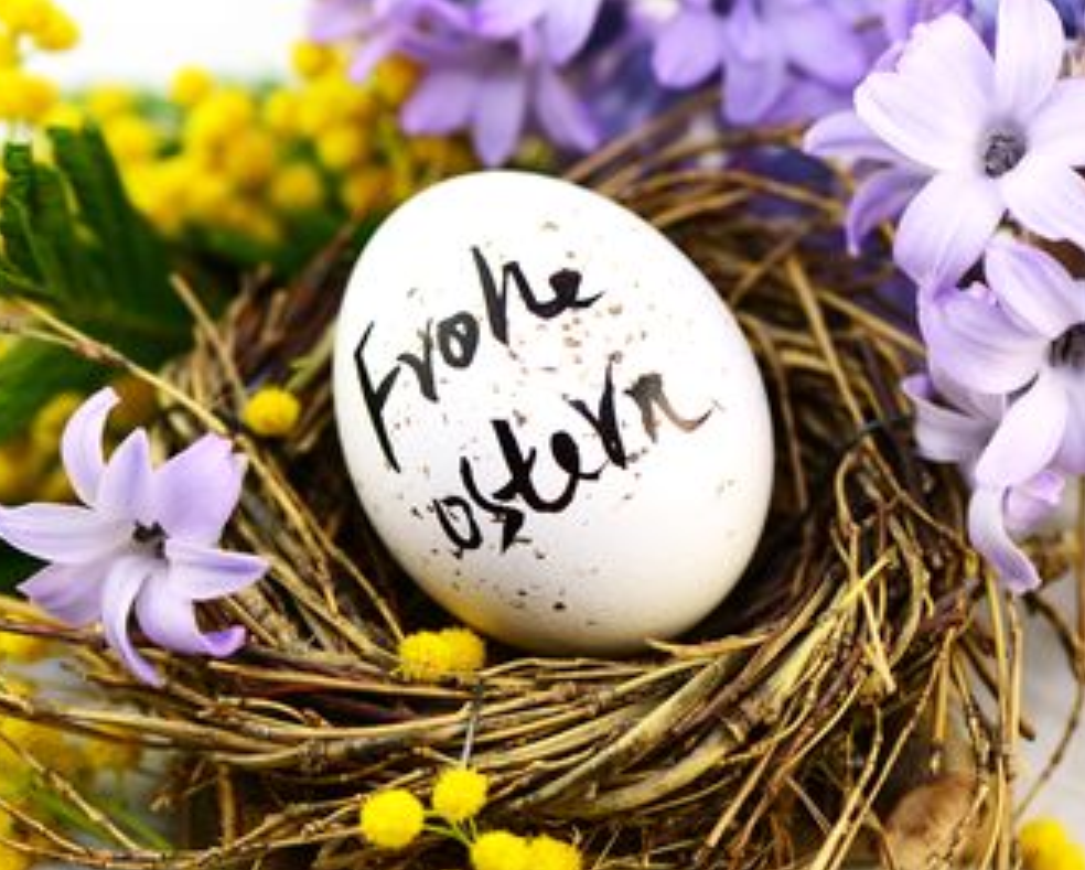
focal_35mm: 120
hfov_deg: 16.0
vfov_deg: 12.9
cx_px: 456
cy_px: 437
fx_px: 3857
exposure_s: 1/60
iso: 100
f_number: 7.1
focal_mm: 105
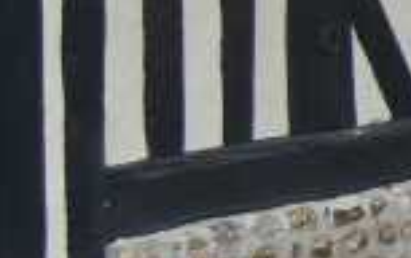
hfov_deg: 8.7
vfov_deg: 5.6
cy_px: -391
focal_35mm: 224
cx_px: 900
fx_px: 2512
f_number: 4
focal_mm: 6
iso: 80
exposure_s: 1/60
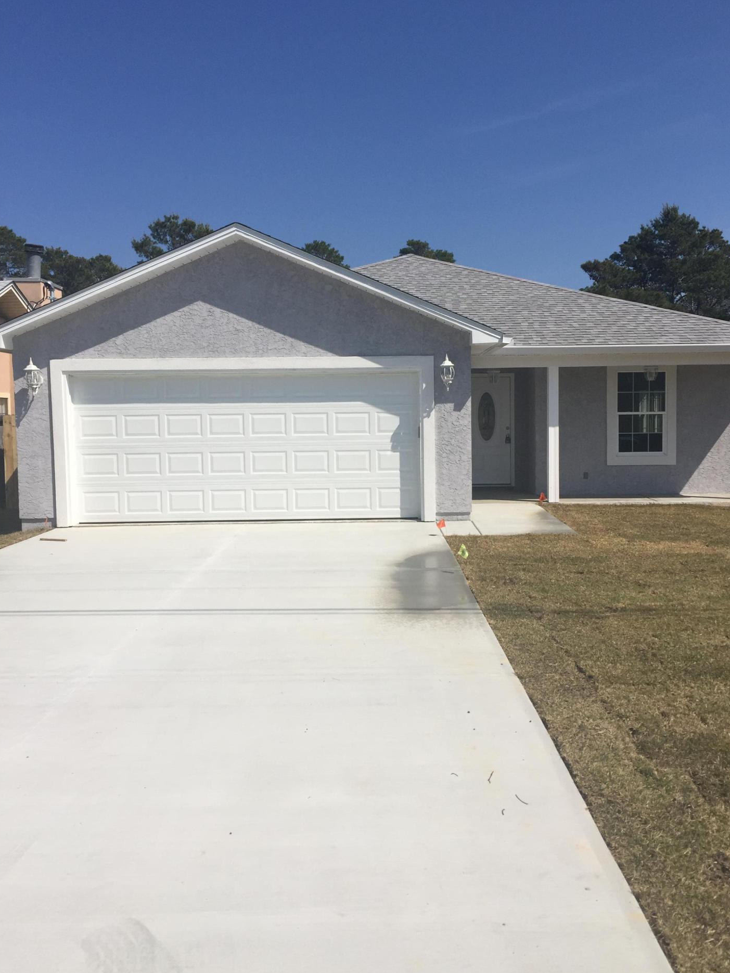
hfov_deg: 45.4
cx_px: 382
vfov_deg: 58.3
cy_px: 469
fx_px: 872
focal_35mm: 31
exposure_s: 1/3968
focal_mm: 4.15
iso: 32
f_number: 2.2
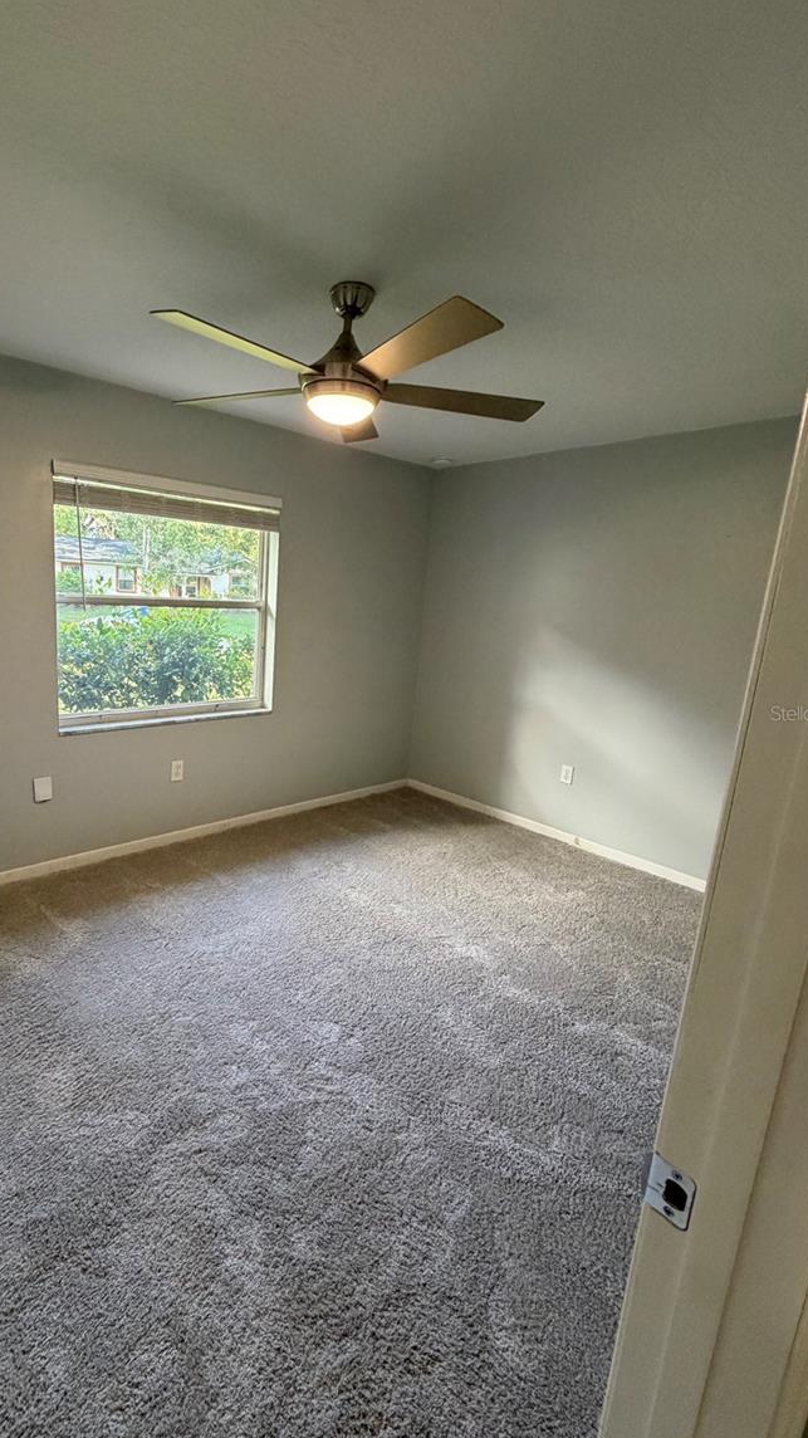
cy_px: 713
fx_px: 610
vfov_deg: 99.4
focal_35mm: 16
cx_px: 294
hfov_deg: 65.9
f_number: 2.2
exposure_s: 1/60
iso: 320
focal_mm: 2.22
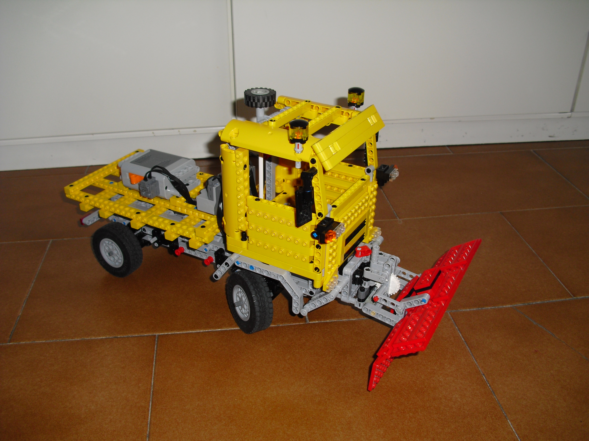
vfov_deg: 39.7
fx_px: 613
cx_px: 294
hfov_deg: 51.4
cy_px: 220
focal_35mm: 36
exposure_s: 1/60
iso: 100
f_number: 3.1
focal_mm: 6.3
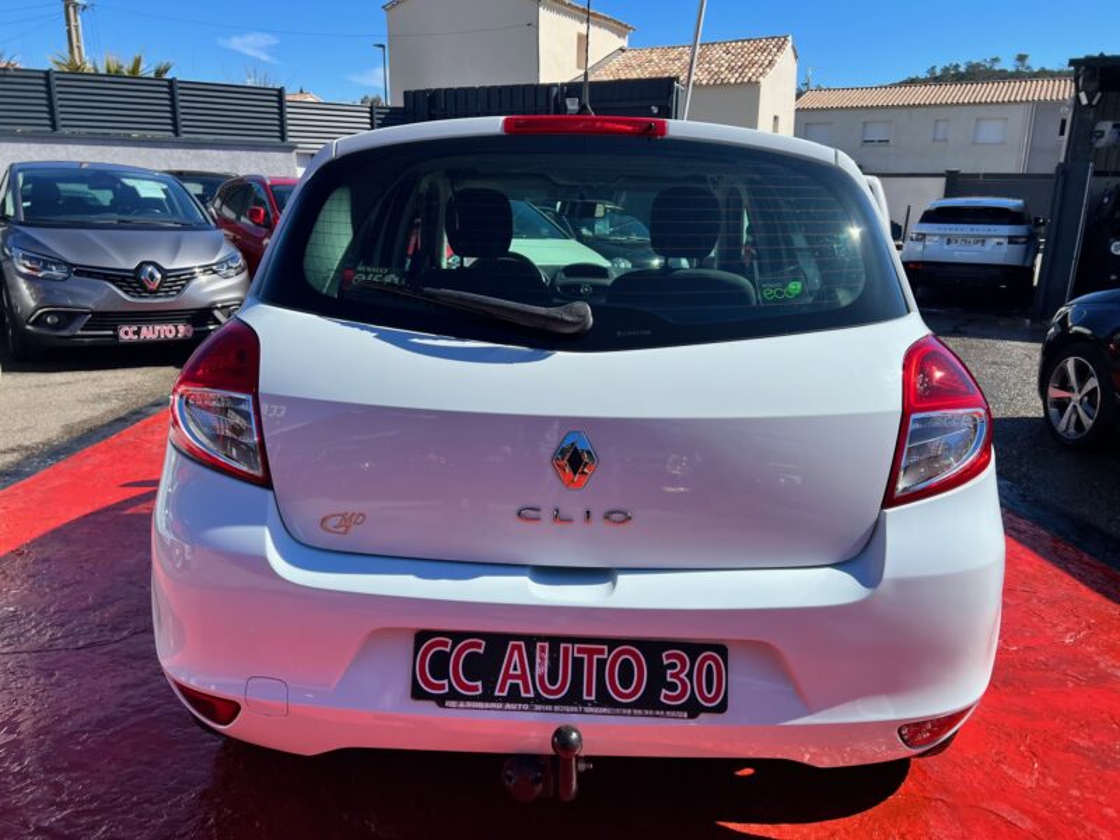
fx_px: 841
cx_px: 560
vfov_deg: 53.1
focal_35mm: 26
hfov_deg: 67.3
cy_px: 420
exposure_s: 1/3165
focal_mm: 5.7
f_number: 1.5
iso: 50
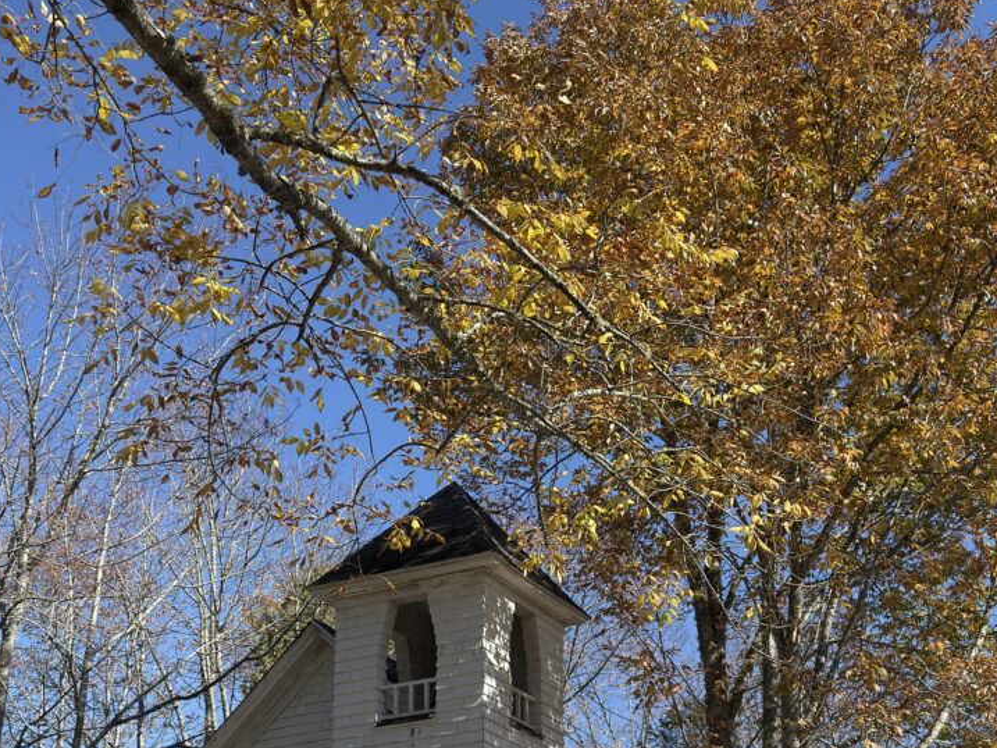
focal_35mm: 50
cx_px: 496
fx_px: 1440
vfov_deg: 28.2
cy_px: 651
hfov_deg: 38.2
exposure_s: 1/3953
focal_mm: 6.76
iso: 64
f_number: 1.78
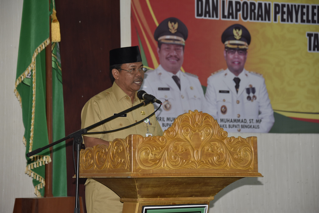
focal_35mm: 116
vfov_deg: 11.8
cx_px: 160
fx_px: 1028
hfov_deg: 17.6
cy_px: 106
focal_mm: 116
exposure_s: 1/60
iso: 400
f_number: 5.6
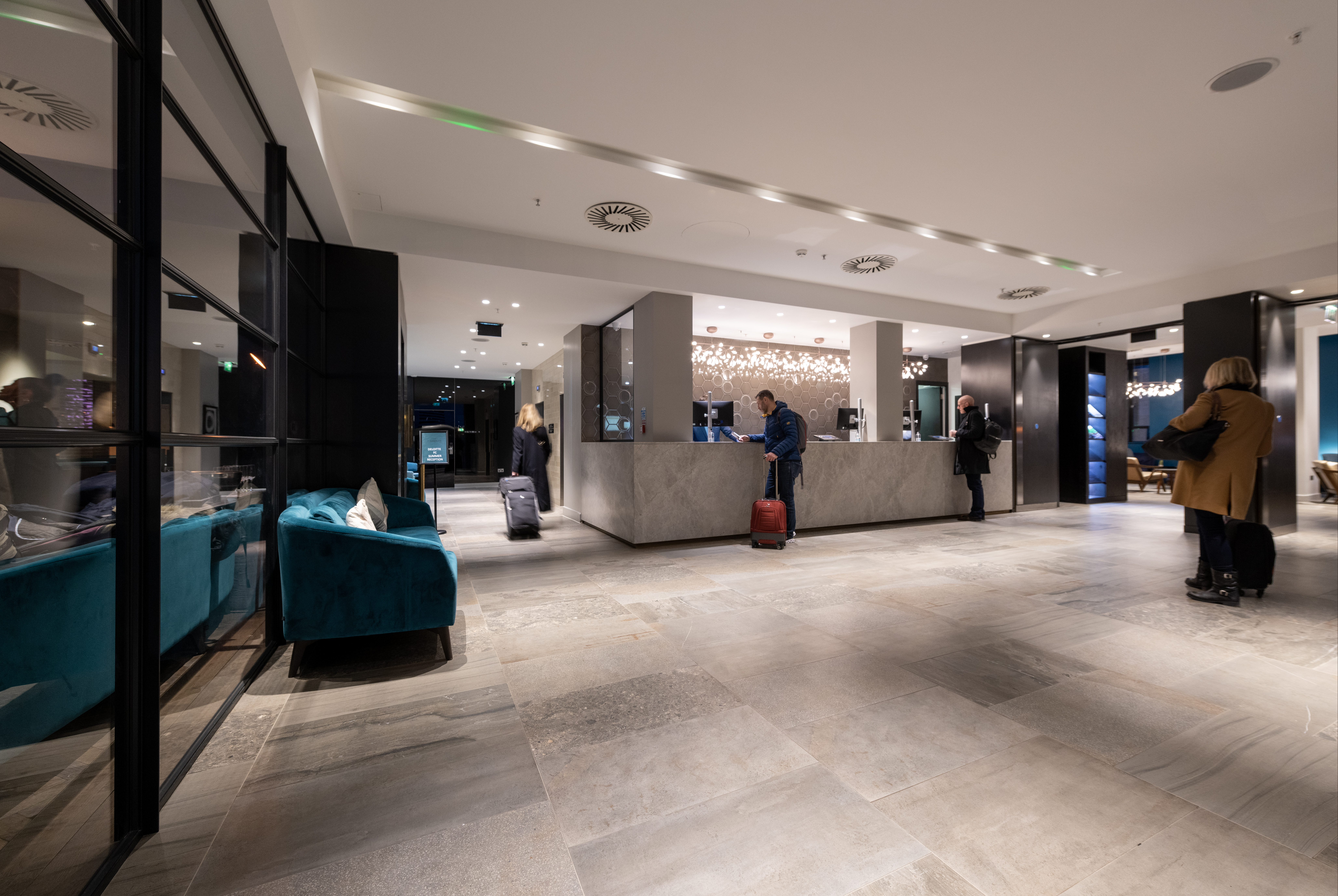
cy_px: 448
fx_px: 521
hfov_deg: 104.2
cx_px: 669
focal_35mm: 14
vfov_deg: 81.4
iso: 400
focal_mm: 14
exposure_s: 1/4
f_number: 5.6
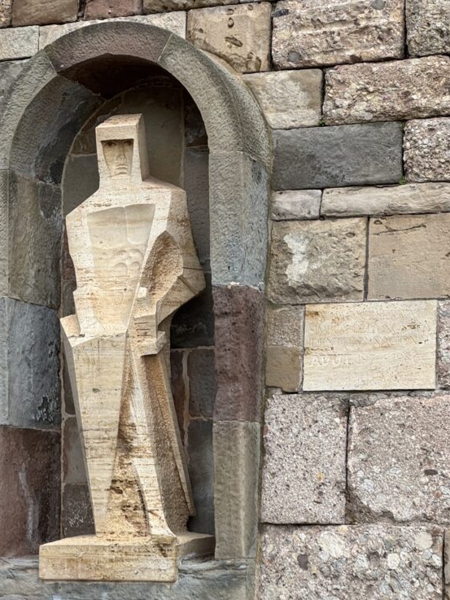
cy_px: 313
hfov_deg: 13.8
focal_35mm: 107
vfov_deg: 18.4
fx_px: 1854
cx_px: 152
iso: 25
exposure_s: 1/121
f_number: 2.8
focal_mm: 9
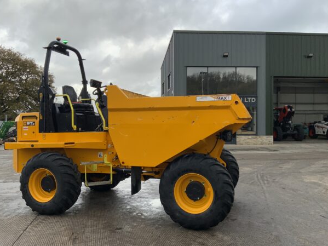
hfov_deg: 58.4
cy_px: 123
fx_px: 294
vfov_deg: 45.4
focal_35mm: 31
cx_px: 160
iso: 16
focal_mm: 3
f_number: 1.8
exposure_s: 1/770
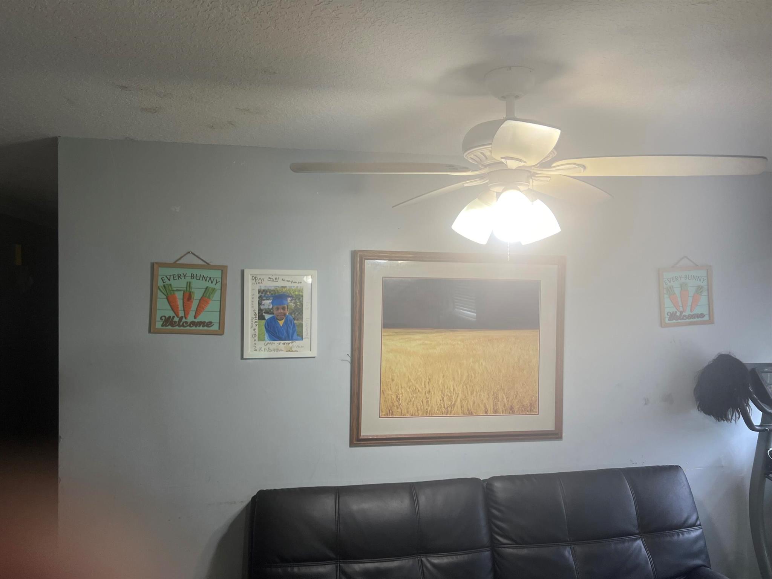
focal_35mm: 26
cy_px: 290
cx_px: 386
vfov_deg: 53.1
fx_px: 580
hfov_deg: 67.3
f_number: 1.5
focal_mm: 5.7
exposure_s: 1/120
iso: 100
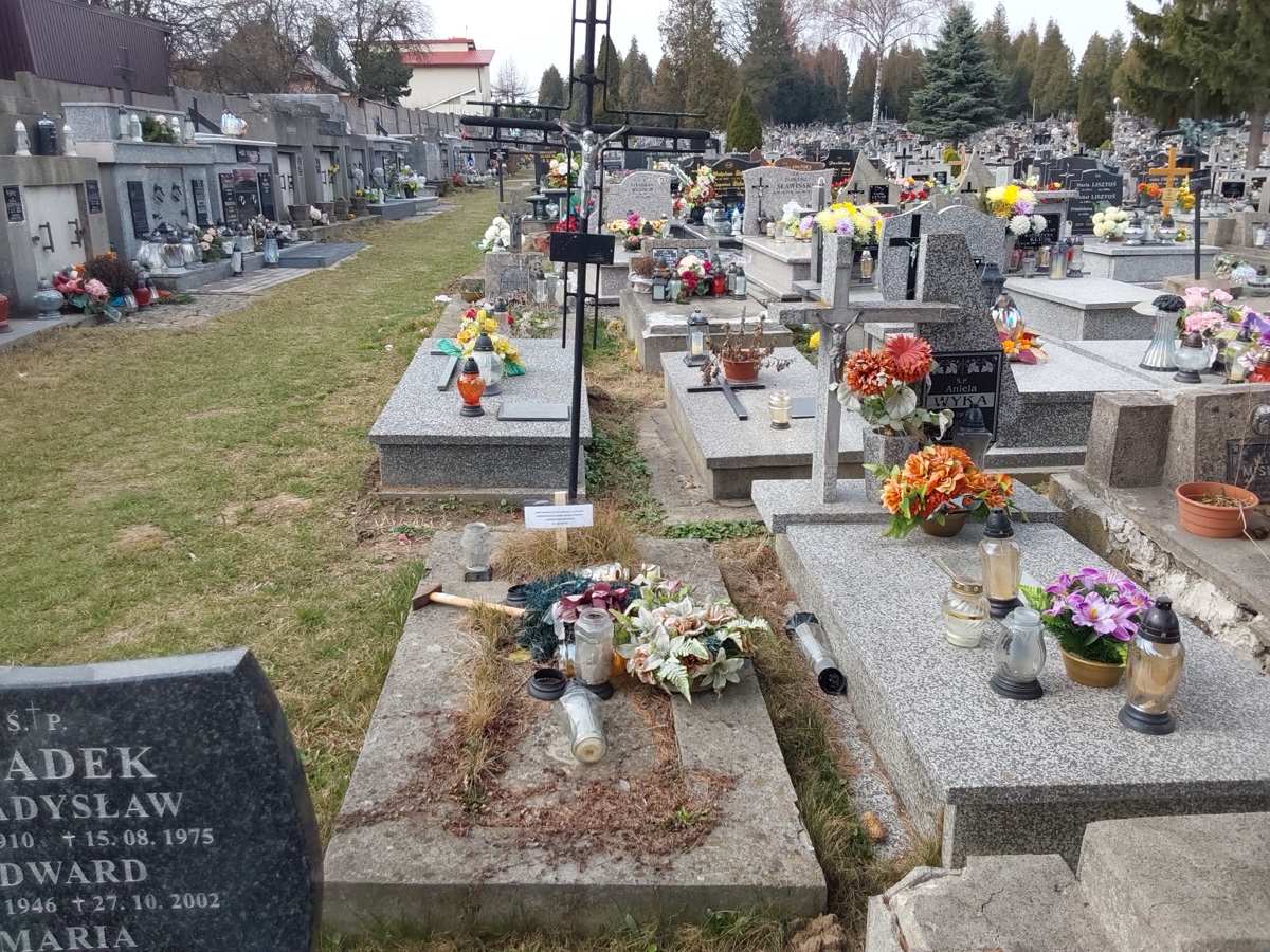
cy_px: 476
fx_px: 1027
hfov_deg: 63.4
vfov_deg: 49.7
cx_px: 635
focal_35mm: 28
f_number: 1.9
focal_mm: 2.91
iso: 50
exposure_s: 1/859
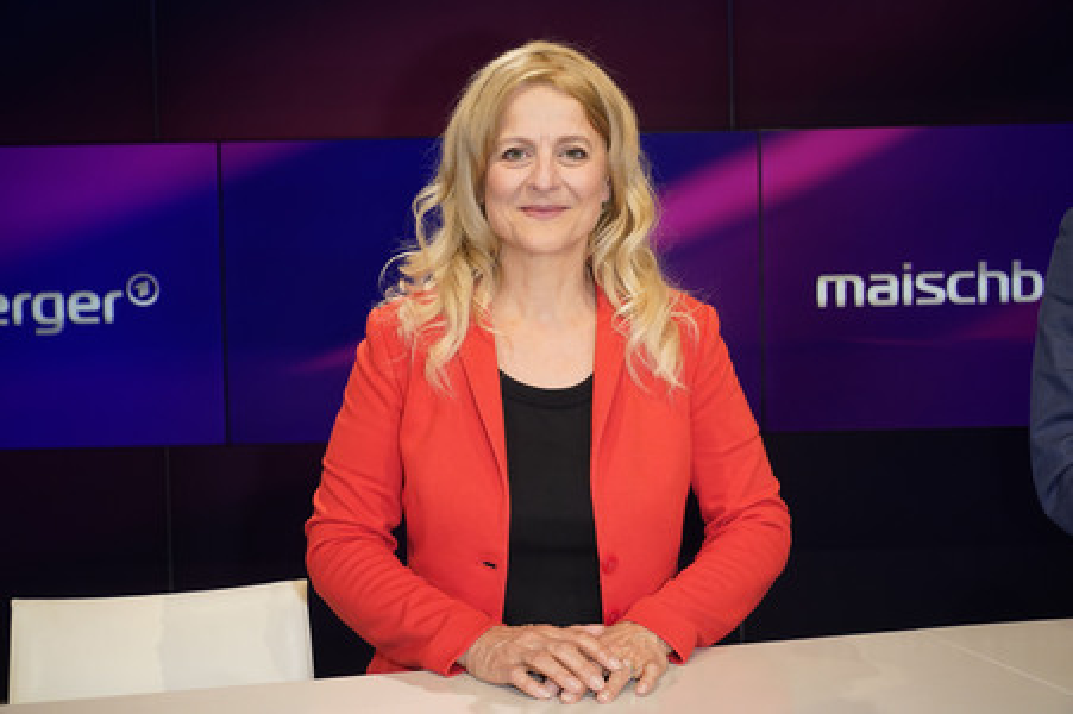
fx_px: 1221
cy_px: 357
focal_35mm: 41
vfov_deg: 32.6
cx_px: 536
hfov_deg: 47.4
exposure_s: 1/160
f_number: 5.6
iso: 2000
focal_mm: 41
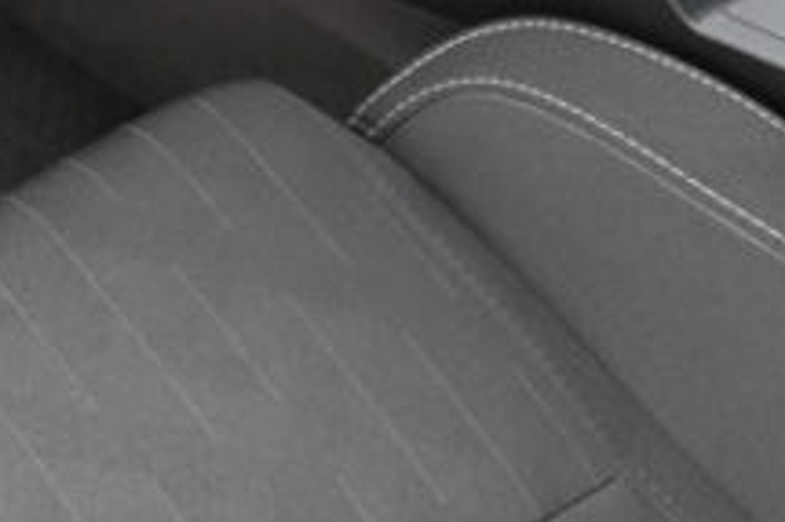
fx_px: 2702
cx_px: 332
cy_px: -509
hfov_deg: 16.5
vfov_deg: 10.2
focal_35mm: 124
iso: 2000
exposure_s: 1/100
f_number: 8
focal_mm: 17
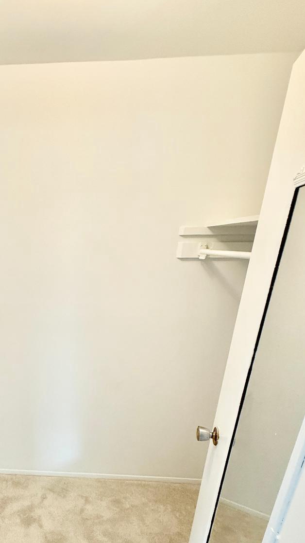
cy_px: 356
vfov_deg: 81.4
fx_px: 302
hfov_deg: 49.3
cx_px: 47
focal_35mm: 21
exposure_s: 1/120
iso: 320
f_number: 2.2
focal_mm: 2.22
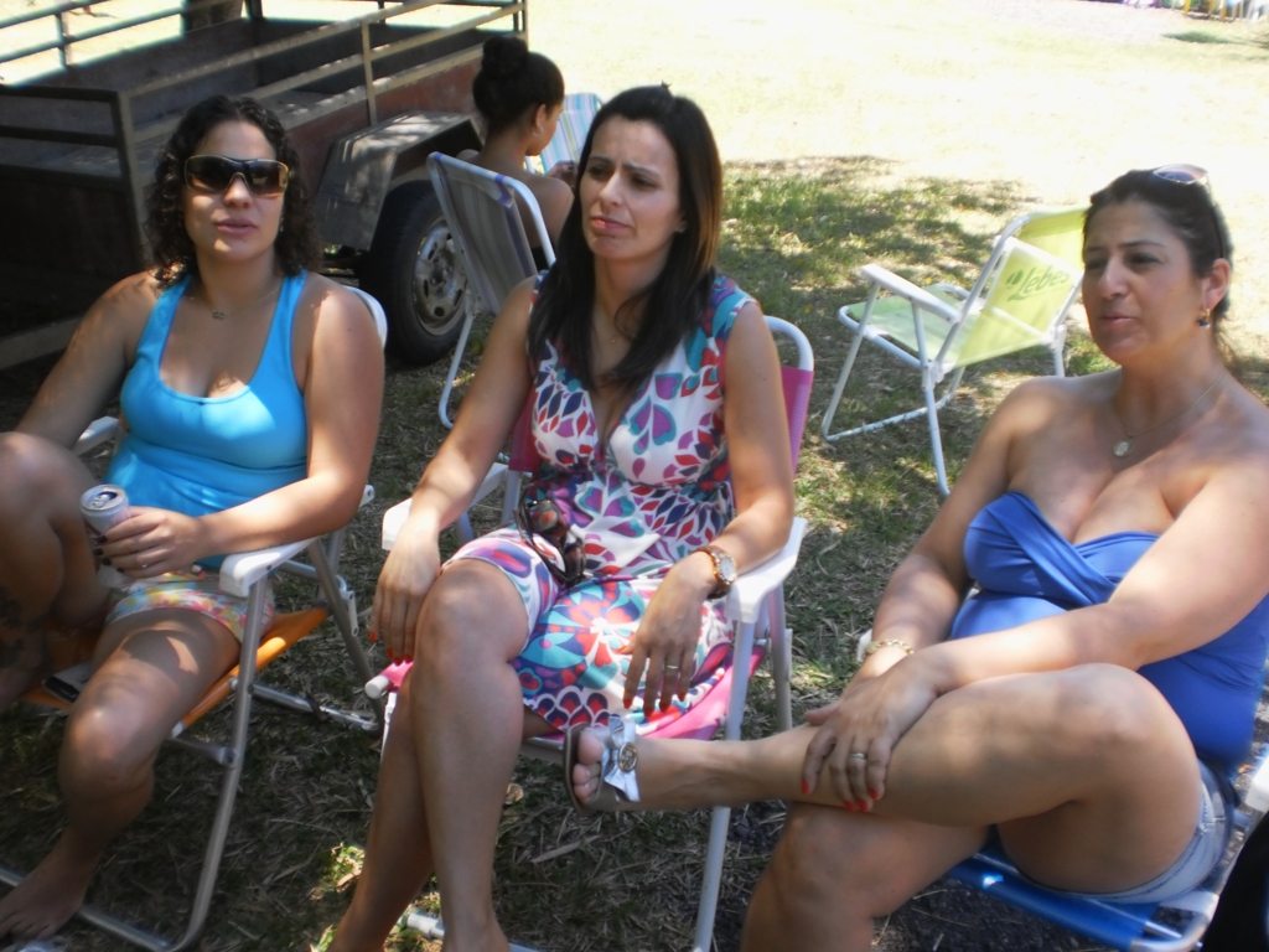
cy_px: 476
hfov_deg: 51.4
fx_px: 1320
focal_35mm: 36
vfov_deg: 39.7
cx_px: 634
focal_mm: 6.3
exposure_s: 1/160
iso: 100
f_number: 3.1
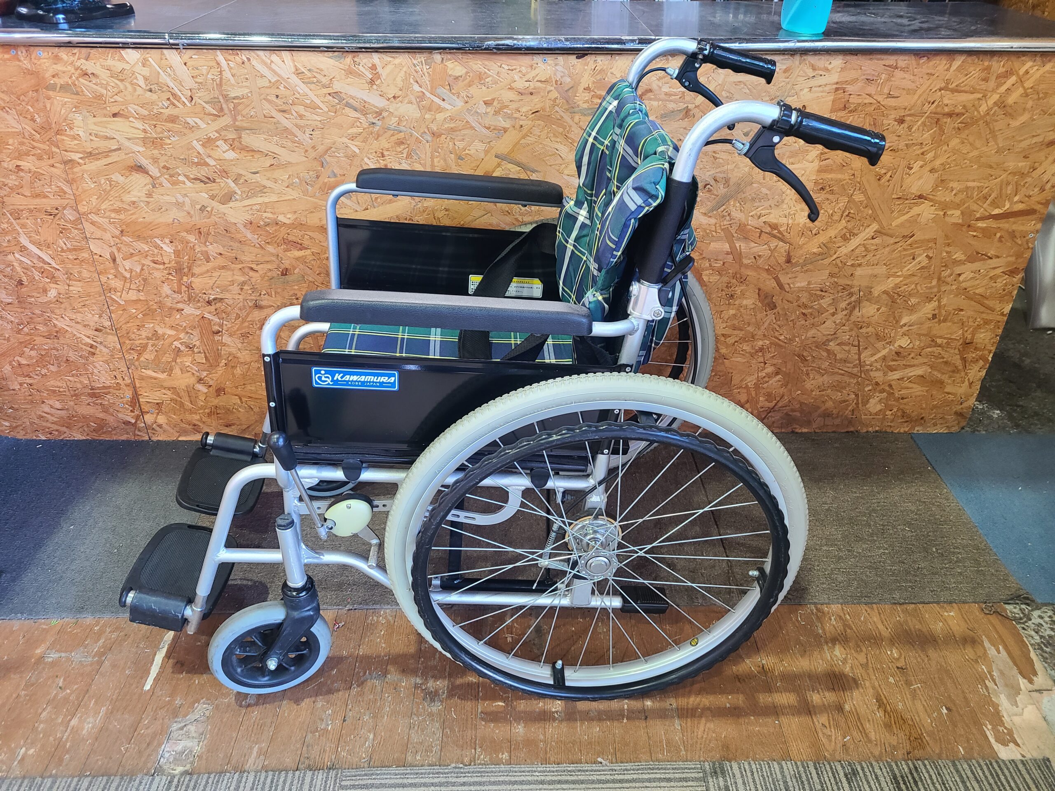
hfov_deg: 67.3
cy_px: 396
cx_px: 528
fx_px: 792
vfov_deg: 53.1
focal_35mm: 26
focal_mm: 5.4
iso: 320
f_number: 1.8
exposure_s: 1/50
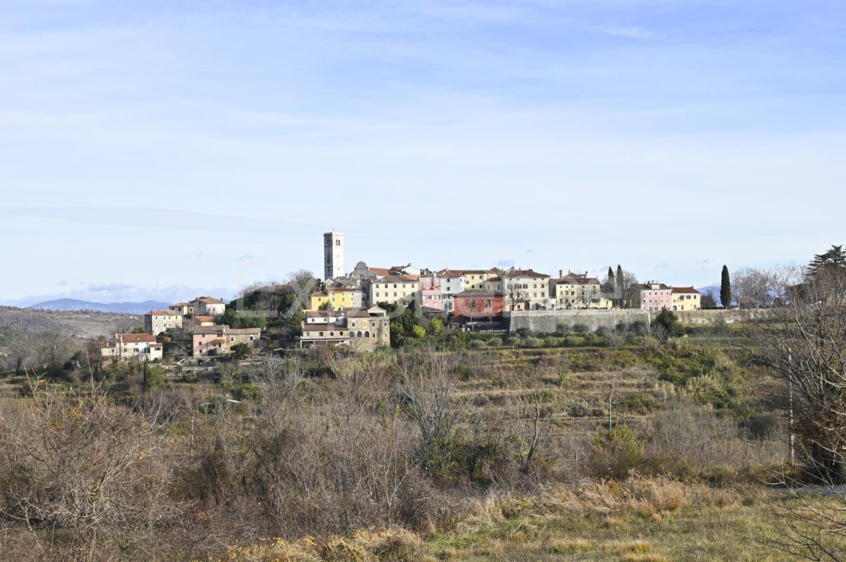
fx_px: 1221
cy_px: 281
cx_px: 423
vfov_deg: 25.9
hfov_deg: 38.2
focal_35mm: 52
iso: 100
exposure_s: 1/100
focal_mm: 52
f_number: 11
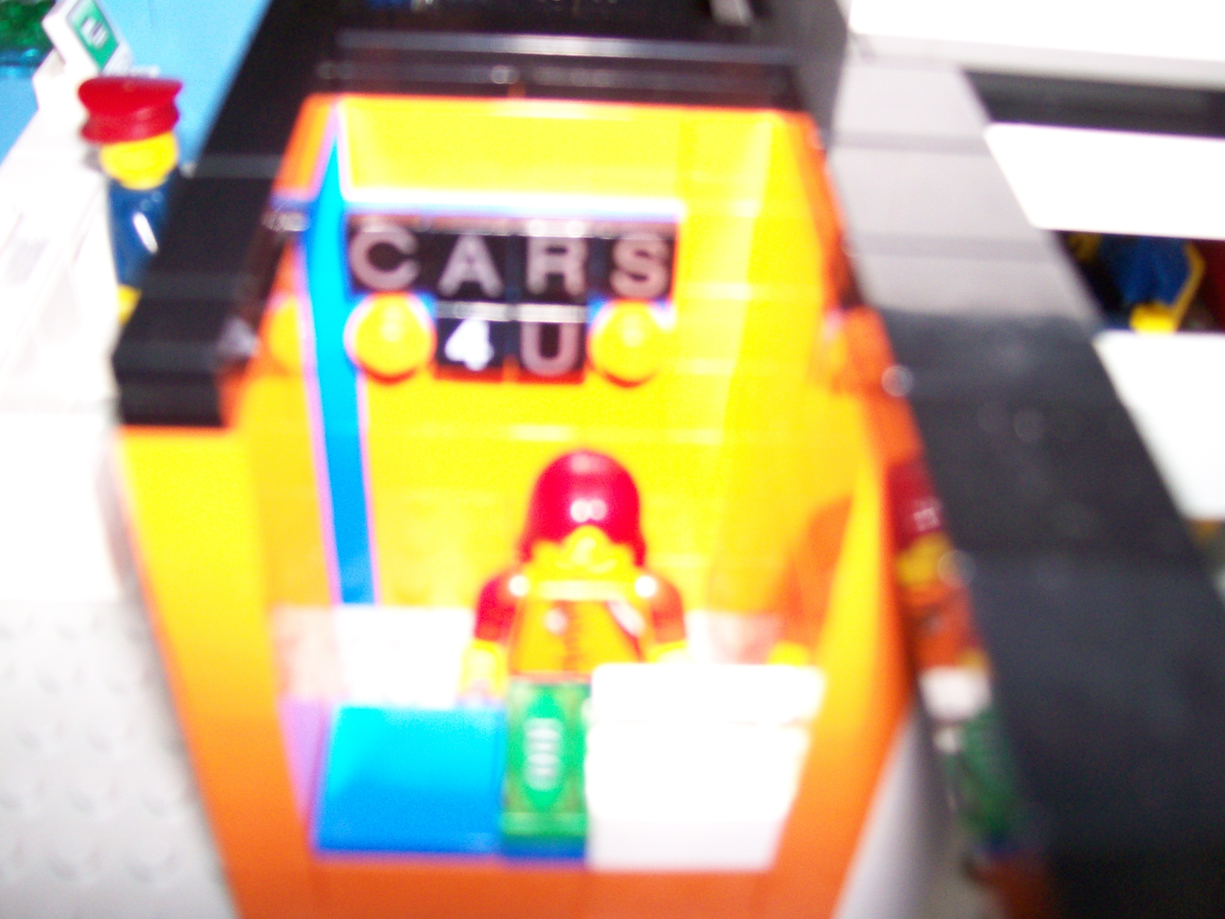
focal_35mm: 36
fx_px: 1274
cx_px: 612
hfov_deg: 51.4
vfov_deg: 39.7
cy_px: 460
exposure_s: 1/64
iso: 140
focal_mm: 6
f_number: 2.7
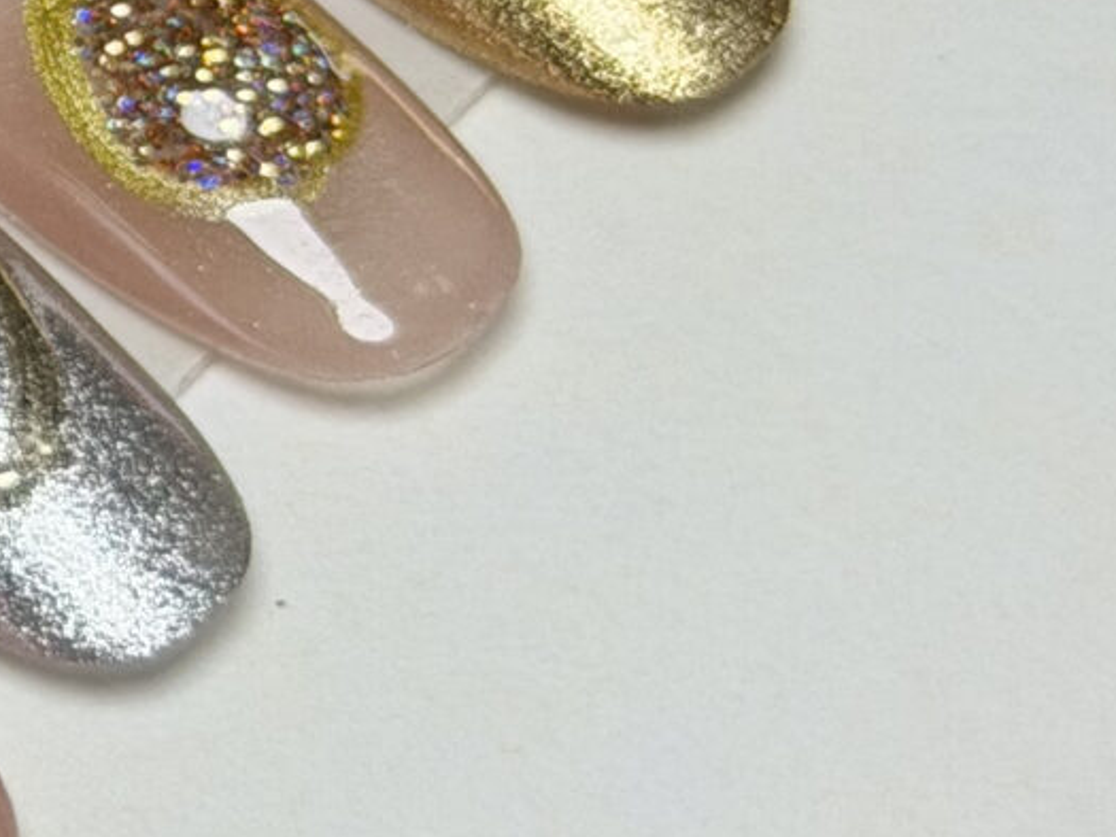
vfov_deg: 6.3
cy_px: 130
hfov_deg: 8.2
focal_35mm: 234
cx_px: -876
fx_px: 7546
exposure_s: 1/104
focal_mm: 6.76
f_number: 1.78
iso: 100
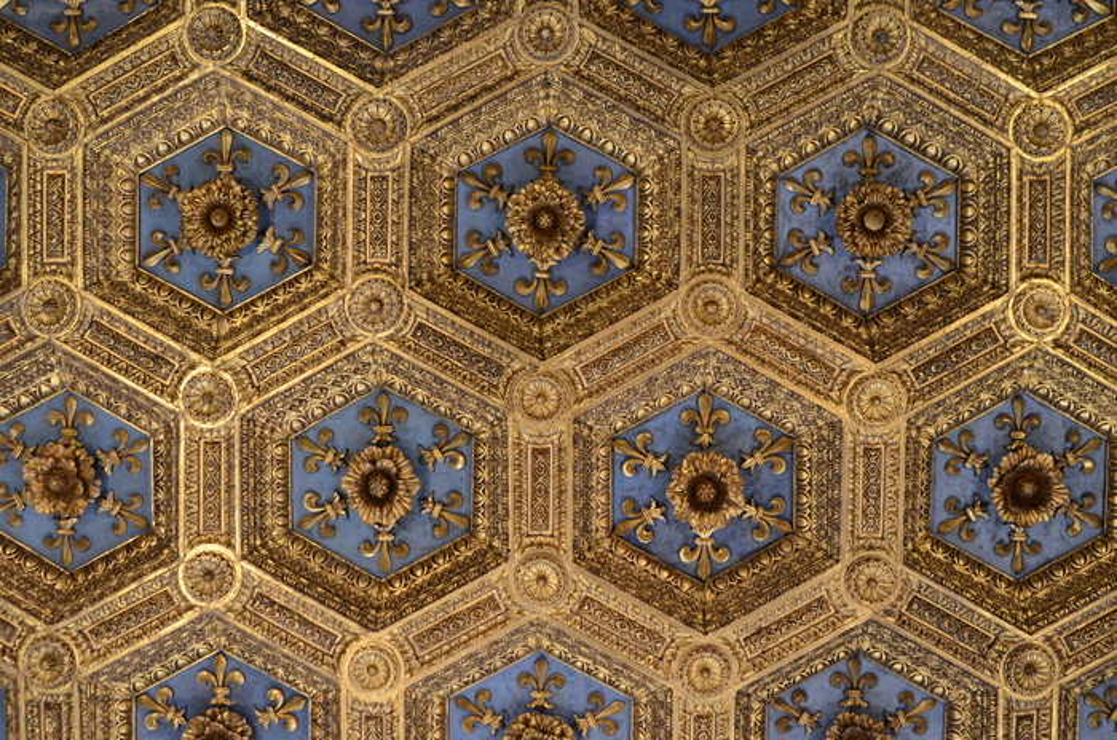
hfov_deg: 46.5
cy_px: 370
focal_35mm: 42
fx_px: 1301
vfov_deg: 31.8
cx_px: 558
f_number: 4
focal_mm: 28
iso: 1600
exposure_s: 1/60
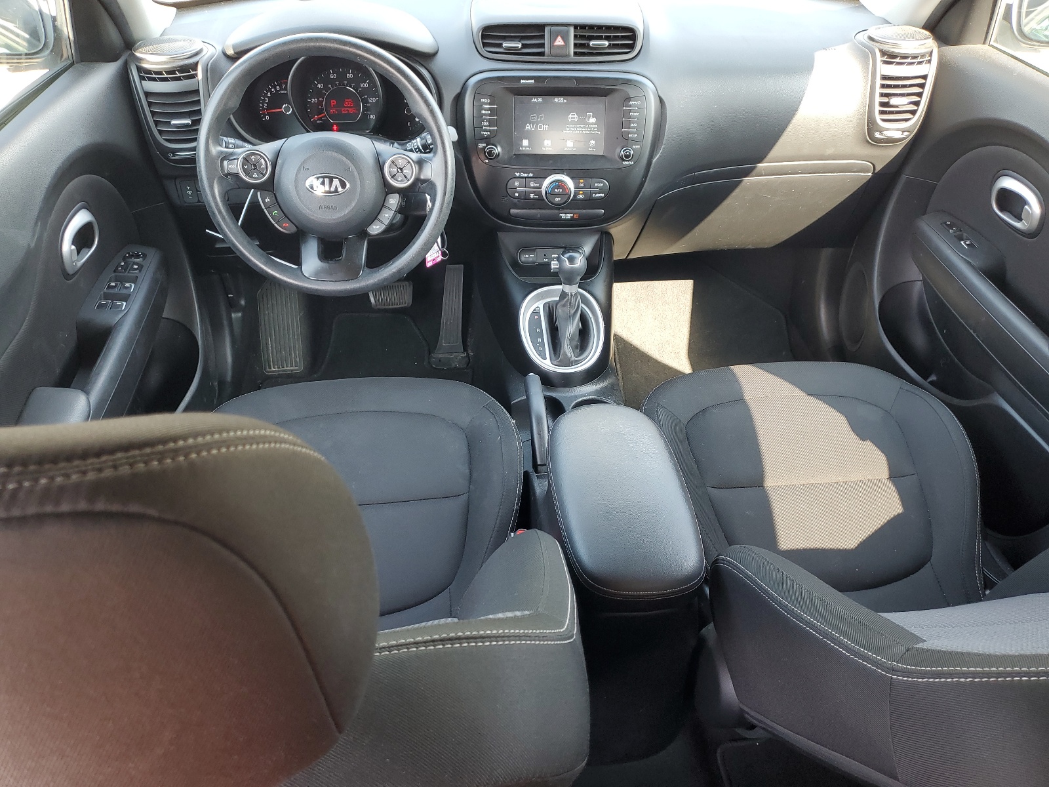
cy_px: 394
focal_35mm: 26
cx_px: 524
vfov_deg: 53.1
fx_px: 788
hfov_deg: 67.3
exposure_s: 1/60.2
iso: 55
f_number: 1.5
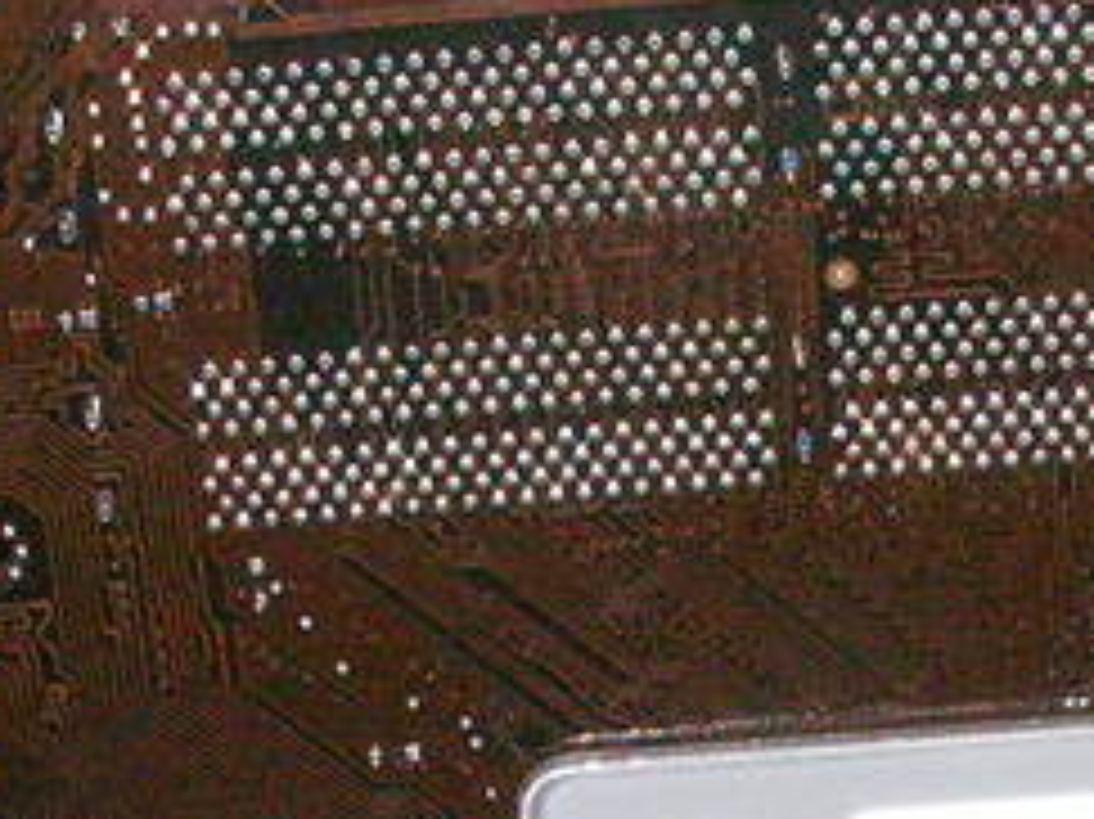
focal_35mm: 125
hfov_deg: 15.7
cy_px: 940
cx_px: 729
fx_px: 3949
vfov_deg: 11.6
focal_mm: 6.3
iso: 400
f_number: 5.6
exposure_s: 1/40
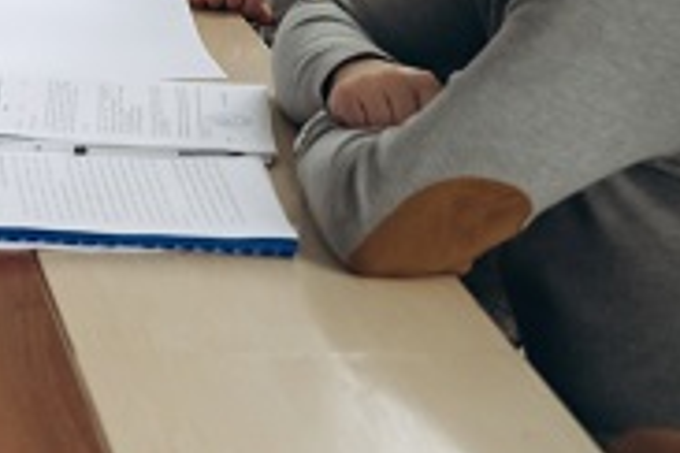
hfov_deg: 13.6
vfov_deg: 9.3
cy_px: -241
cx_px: -271
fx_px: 2720
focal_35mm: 144
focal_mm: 44
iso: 1250
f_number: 4
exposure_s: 1/200
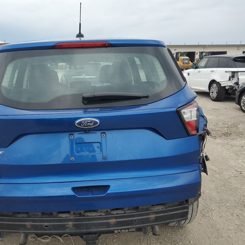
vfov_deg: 52.5
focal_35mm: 31
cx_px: 85
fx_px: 248
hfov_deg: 51.7
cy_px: 123
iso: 50
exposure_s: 1/1667
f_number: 1.5
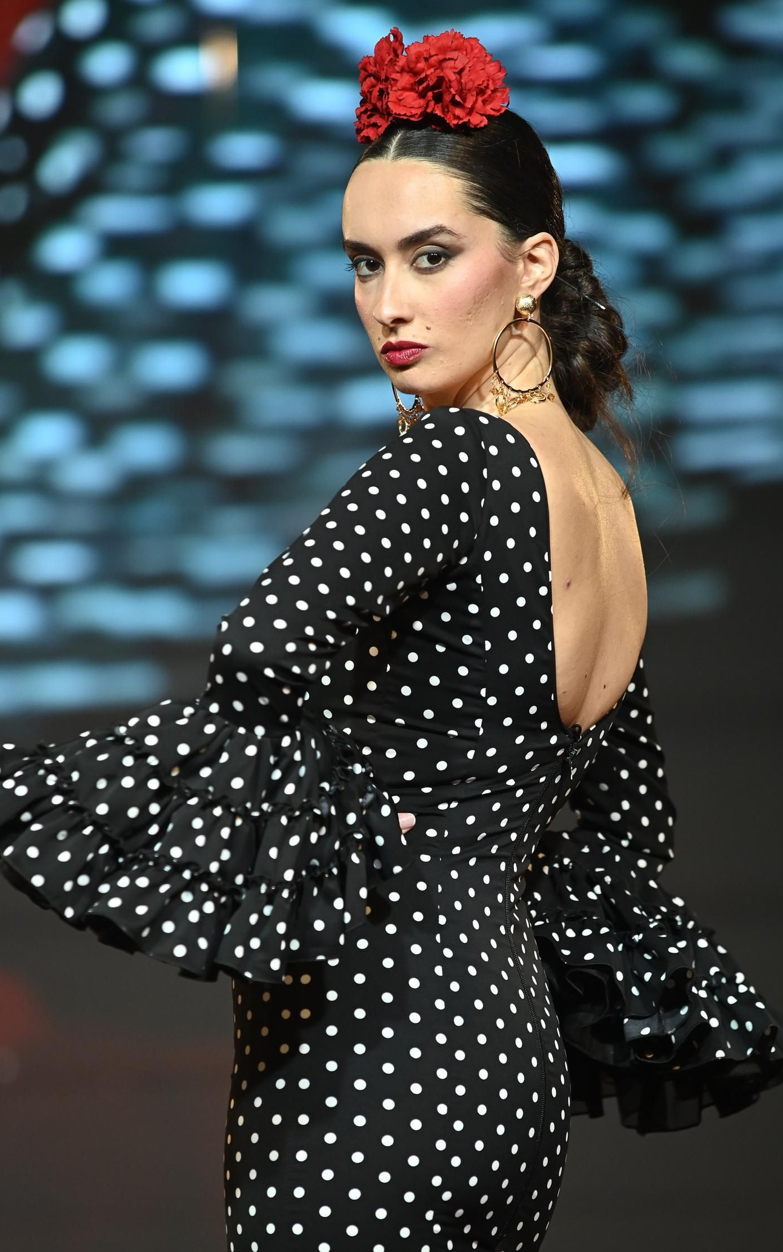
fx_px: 8091
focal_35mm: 237
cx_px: 402
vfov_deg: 8.9
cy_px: 714
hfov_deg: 5.5
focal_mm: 200
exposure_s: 1/320
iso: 2000
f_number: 4.5
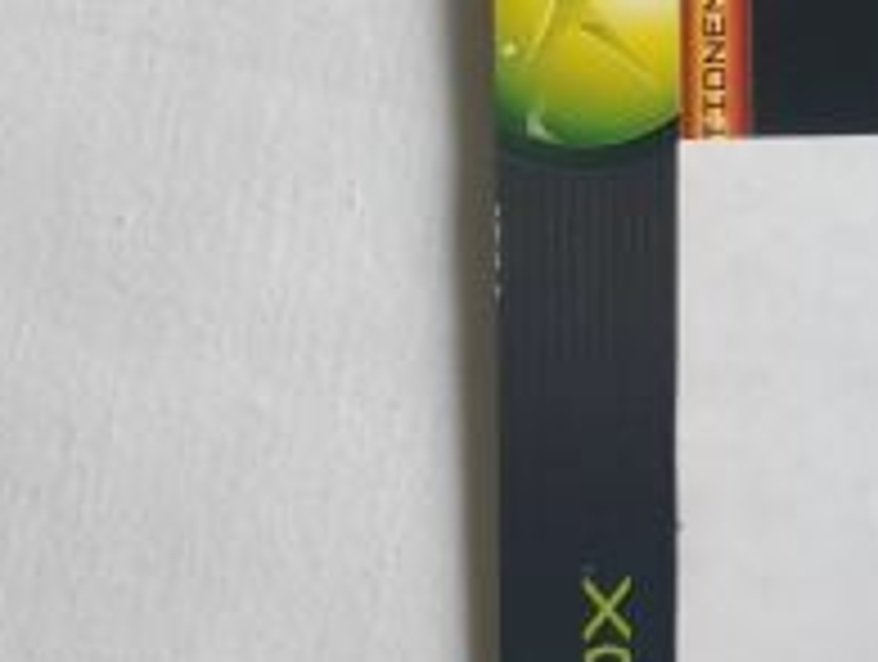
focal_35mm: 133
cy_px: -545
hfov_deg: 12.3
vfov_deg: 10.5
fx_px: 3380
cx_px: 1968
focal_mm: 4.3
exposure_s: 1/50
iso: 125
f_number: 1.5
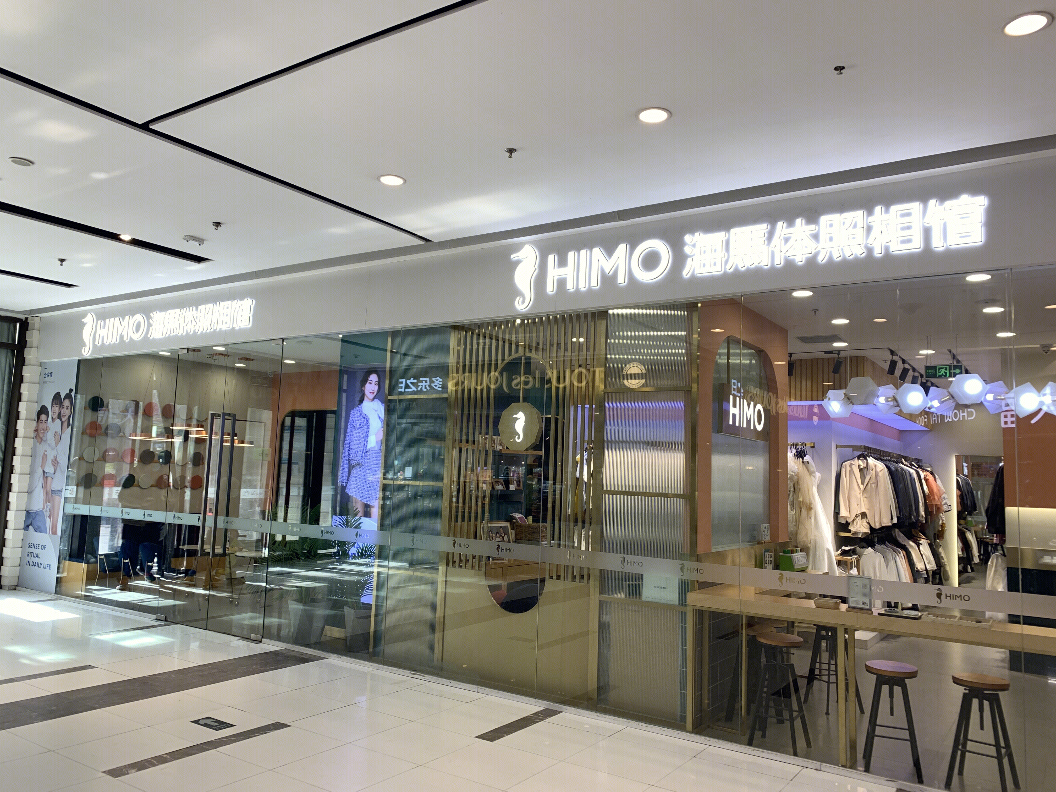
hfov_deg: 67.3
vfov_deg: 53.1
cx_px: 528
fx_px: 793
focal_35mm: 26
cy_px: 396
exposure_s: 1/100
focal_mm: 4.25
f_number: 1.8
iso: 25
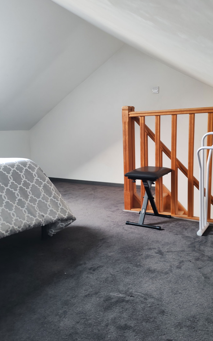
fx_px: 269
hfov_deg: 43.0
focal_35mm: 29
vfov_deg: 64.6
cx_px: 123
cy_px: 170
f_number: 1.9
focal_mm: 6.12
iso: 1250
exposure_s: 1/50
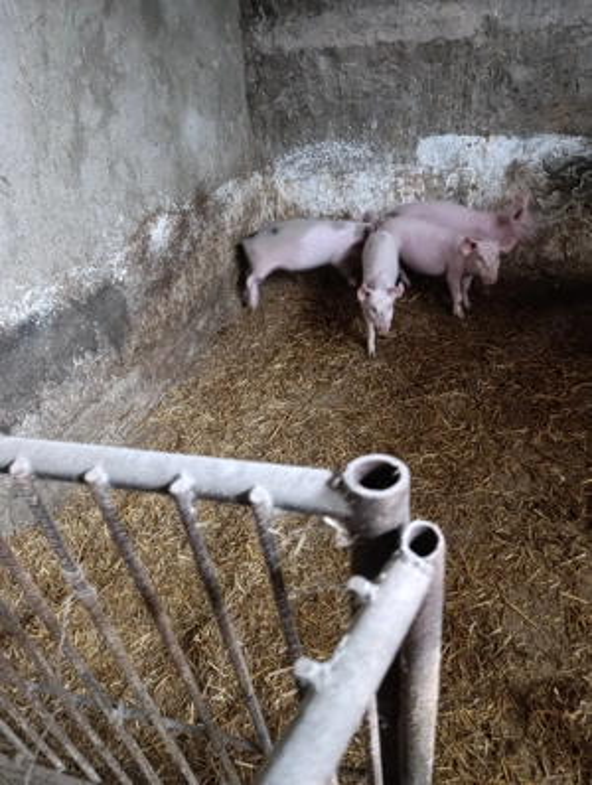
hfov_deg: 59.0
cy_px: 392
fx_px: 523
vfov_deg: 73.8
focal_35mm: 23
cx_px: 296
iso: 4000
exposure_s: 1/25
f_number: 1.6
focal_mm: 6.14
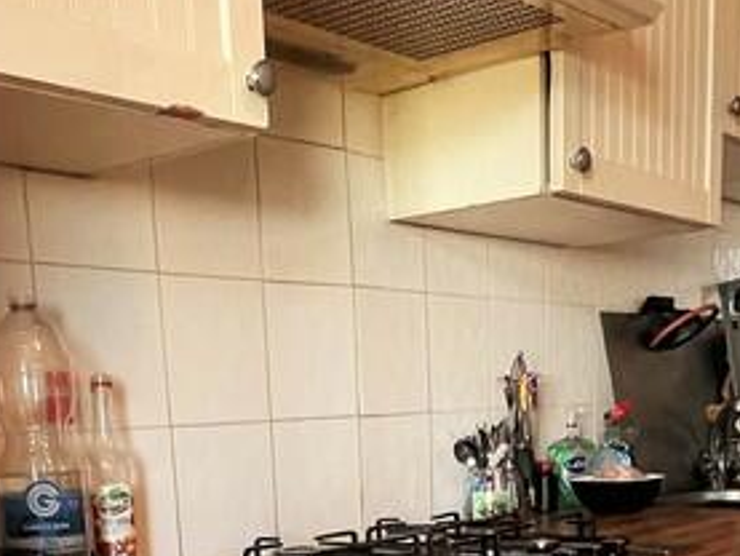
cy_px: 692
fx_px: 1027
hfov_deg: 39.6
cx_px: 347
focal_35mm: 48
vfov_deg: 26.4
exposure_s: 1/99
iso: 200
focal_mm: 1.57
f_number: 1.8
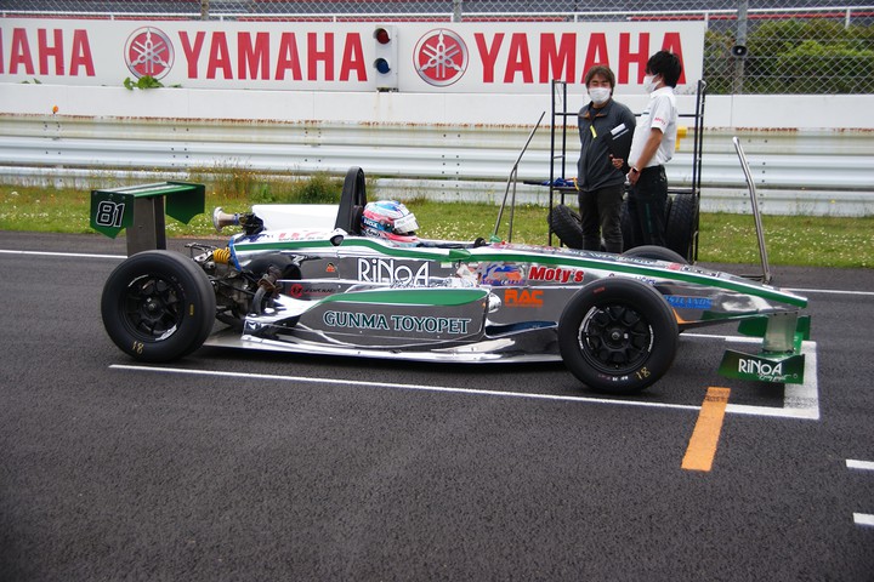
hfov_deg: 37.9
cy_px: 291
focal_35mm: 52
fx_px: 1274
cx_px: 437
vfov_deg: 25.8
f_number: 4.5
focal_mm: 35
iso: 200
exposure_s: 1/640
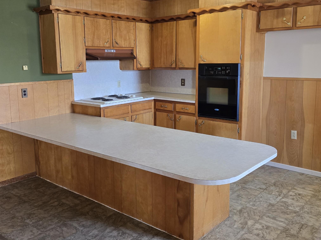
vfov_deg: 41.7
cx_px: 152
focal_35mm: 34
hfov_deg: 53.9
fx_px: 315
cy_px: 107
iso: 500
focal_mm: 6.3
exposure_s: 1/120
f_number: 1.7
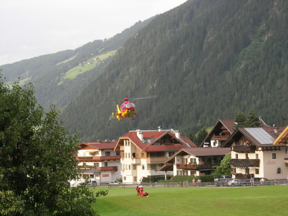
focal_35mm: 113
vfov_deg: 13.1
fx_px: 940
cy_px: 108
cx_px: 144
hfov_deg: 17.4
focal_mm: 23.4
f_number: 8.2
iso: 64
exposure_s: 1/45
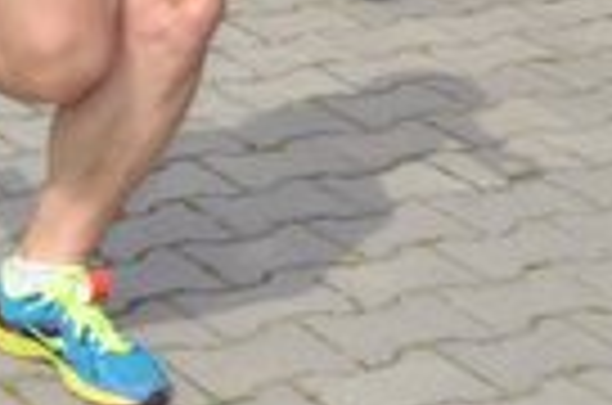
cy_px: -328
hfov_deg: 13.0
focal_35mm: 158
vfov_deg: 8.3
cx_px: 99
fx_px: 2680
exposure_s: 1/200
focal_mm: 22
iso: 800
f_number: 25
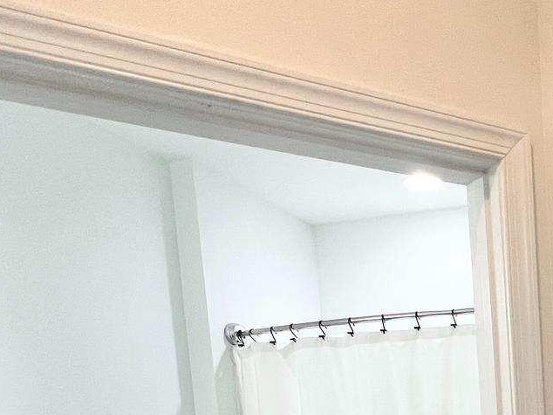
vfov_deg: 28.5
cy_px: 532
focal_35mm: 42
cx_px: 562
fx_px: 671
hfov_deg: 39.2
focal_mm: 1.57
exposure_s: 1/120
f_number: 1.8
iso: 100
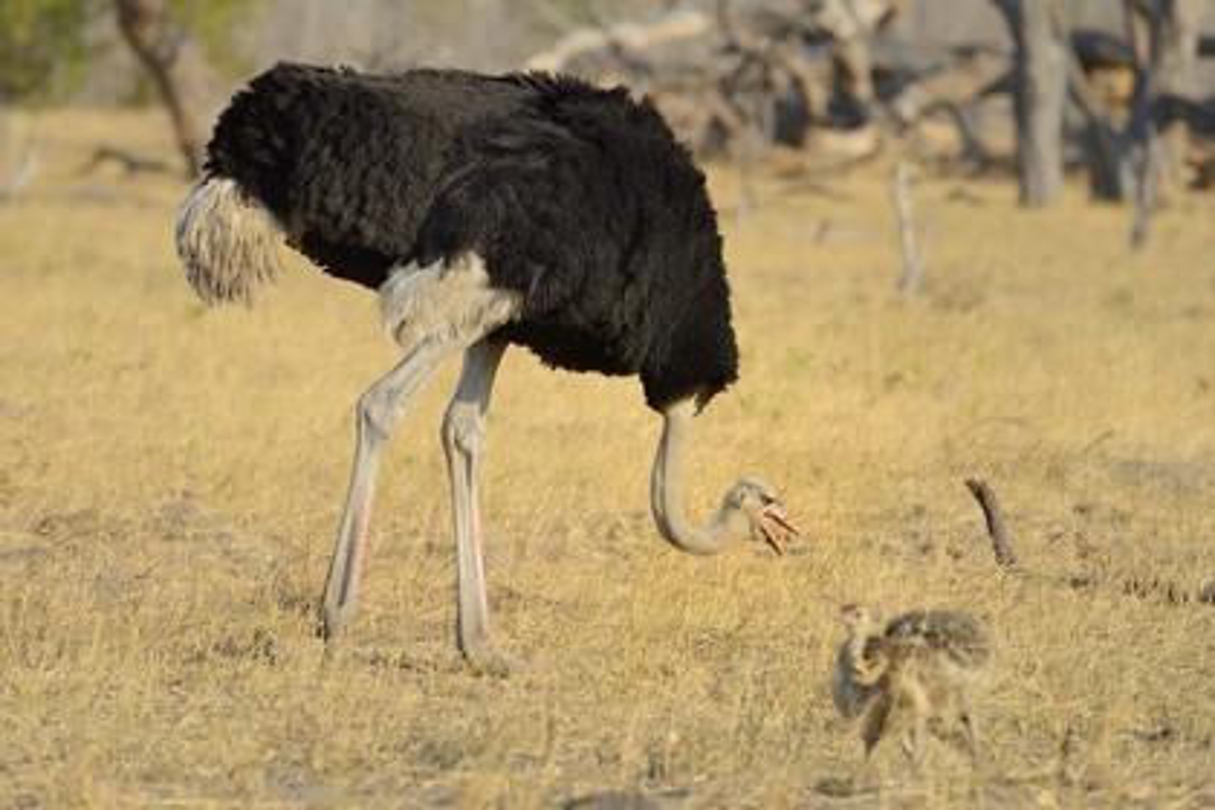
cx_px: 608
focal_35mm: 280
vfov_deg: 4.9
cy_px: 405
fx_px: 9449
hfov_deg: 7.4
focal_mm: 280
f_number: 5.6
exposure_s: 1/1000
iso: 400
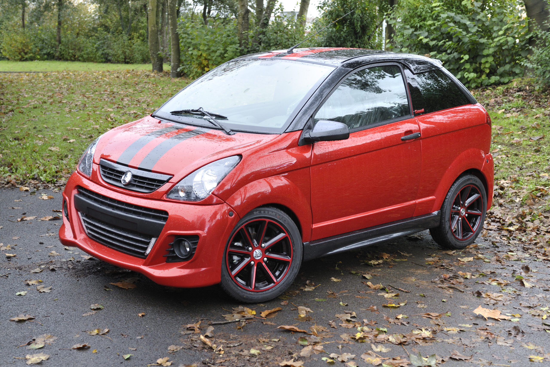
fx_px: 733
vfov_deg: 28.1
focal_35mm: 48
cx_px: 275
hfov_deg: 41.1
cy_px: 184
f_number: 5
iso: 400
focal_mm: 48
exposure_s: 1/100
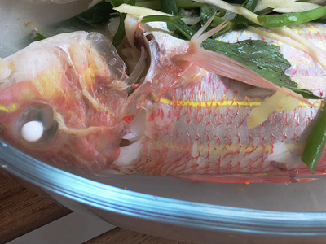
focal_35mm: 58
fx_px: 546
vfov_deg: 24.6
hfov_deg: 33.2
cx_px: 181
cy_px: 28
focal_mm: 4.15
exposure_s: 1/100
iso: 32
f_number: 2.2
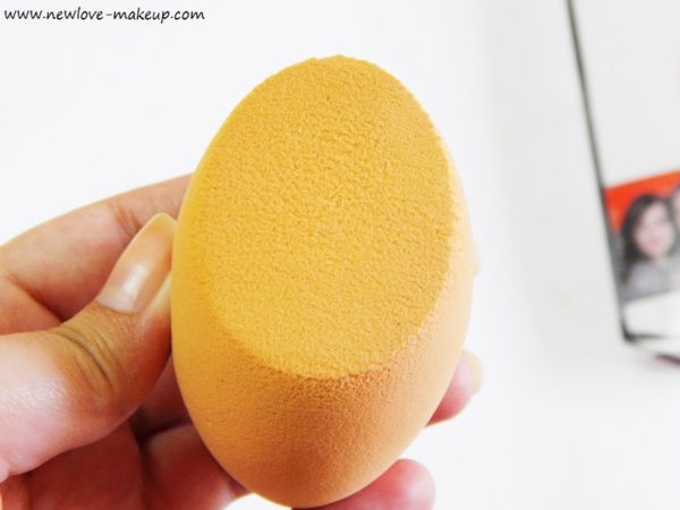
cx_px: 340
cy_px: 255
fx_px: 1847
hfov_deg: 20.9
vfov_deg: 15.7
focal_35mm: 94
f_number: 4.4
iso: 720
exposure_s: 1/15
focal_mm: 16.6
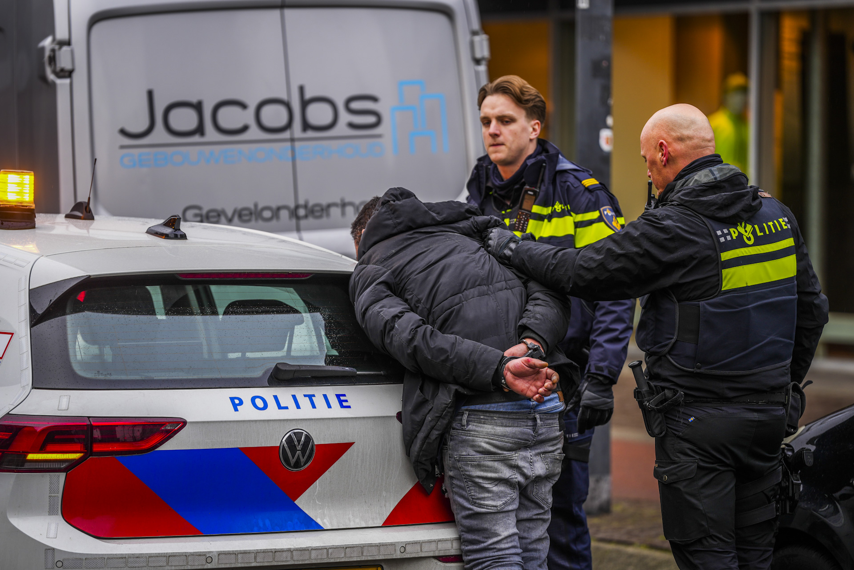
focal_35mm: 173
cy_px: 285
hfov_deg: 11.9
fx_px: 4104
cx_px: 427
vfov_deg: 7.9
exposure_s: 1/250
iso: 100
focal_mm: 173
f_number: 2.8
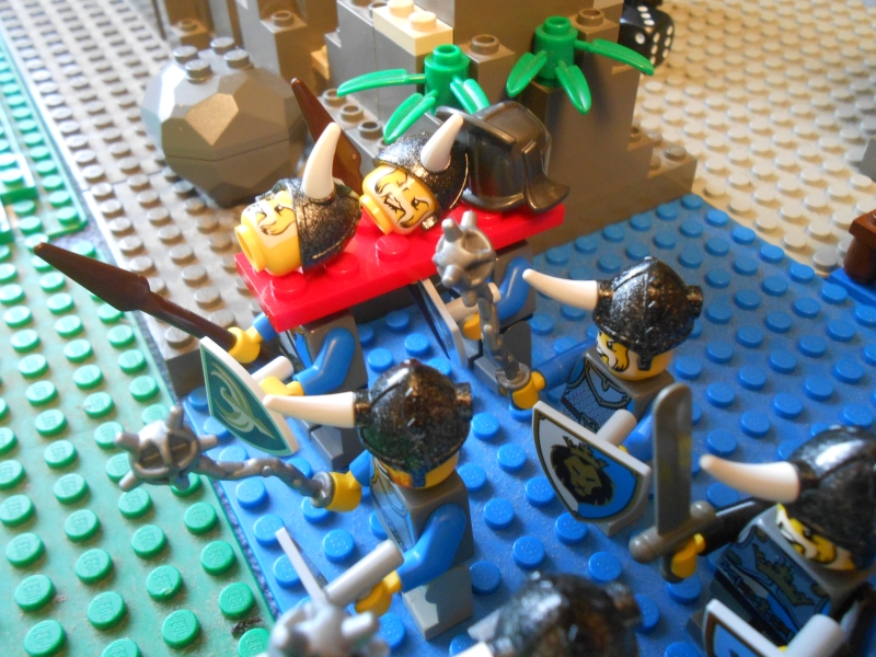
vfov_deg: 46.8
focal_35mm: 30
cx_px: 438
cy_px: 328
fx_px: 759
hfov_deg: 60.0
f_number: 3.8
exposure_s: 1/3
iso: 400
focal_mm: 5.3
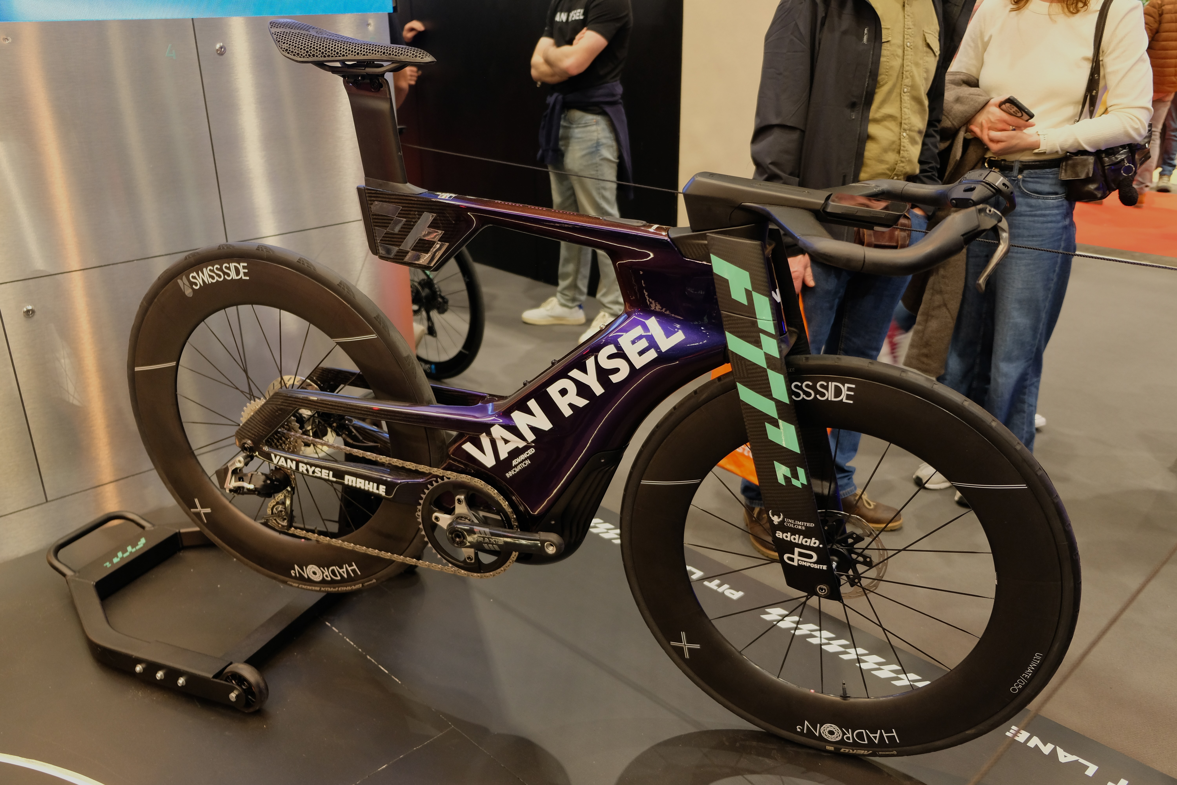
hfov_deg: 63.7
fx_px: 948
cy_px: 392
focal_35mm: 29
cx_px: 588
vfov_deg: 45.0
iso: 800
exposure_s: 1/30
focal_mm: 19.6
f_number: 2.8
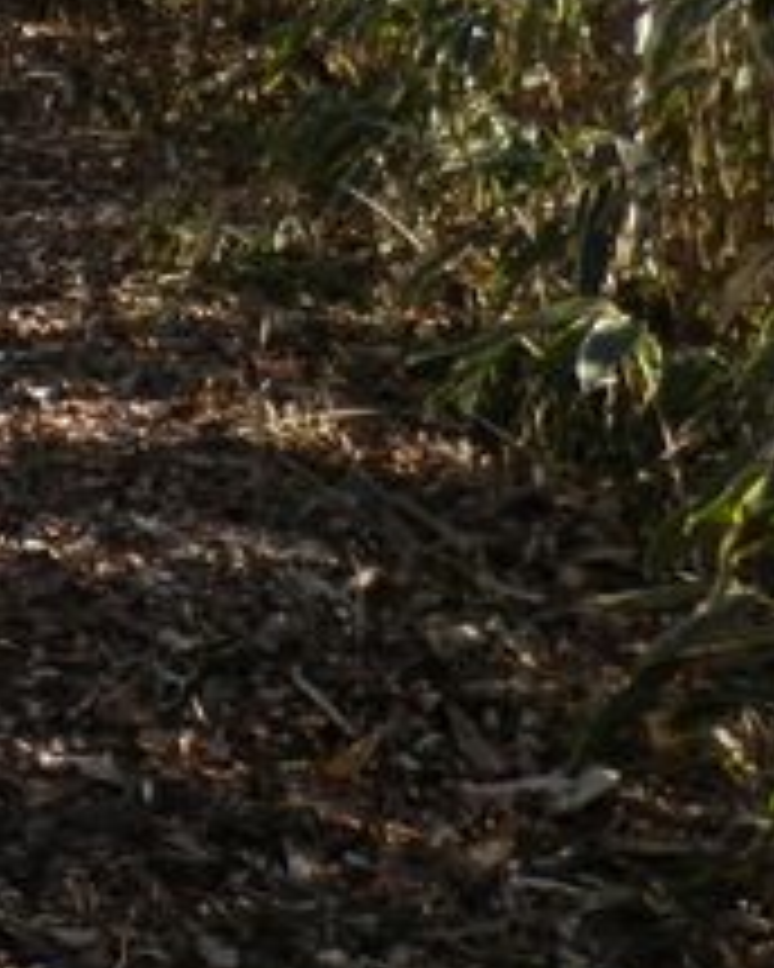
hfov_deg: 13.5
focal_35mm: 91
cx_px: -945
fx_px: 2606
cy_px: 0
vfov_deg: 20.4
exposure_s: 1/250
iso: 80
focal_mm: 4.5
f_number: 3
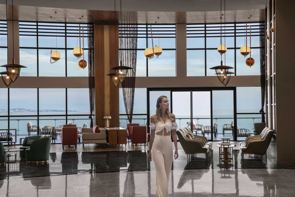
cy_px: 98
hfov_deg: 28.8
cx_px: 148
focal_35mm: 70
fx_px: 574
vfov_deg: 19.5
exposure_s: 1/30
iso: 640
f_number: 11
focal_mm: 70
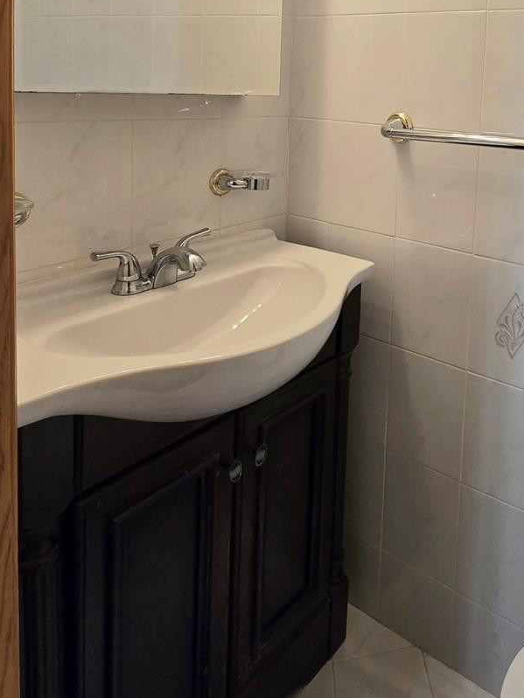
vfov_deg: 64.3
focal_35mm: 25
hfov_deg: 51.0
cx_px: 430
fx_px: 505
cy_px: 156
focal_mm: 2.2
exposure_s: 1/60.2
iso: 160
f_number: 2.2
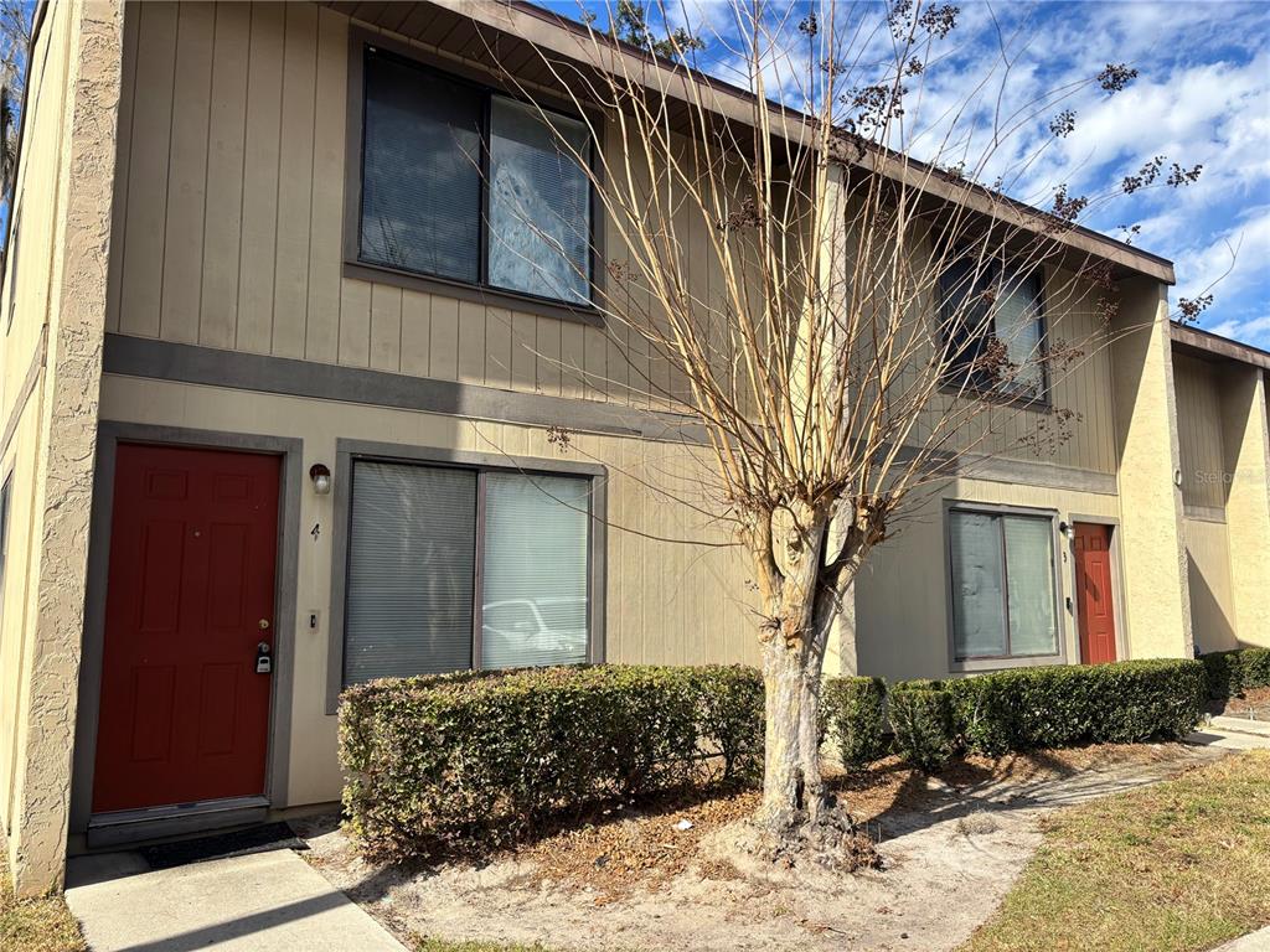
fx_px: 954
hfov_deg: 67.3
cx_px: 635
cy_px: 476
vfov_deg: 53.1
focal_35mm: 26
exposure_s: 1/2193
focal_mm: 5.96
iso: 50
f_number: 1.6
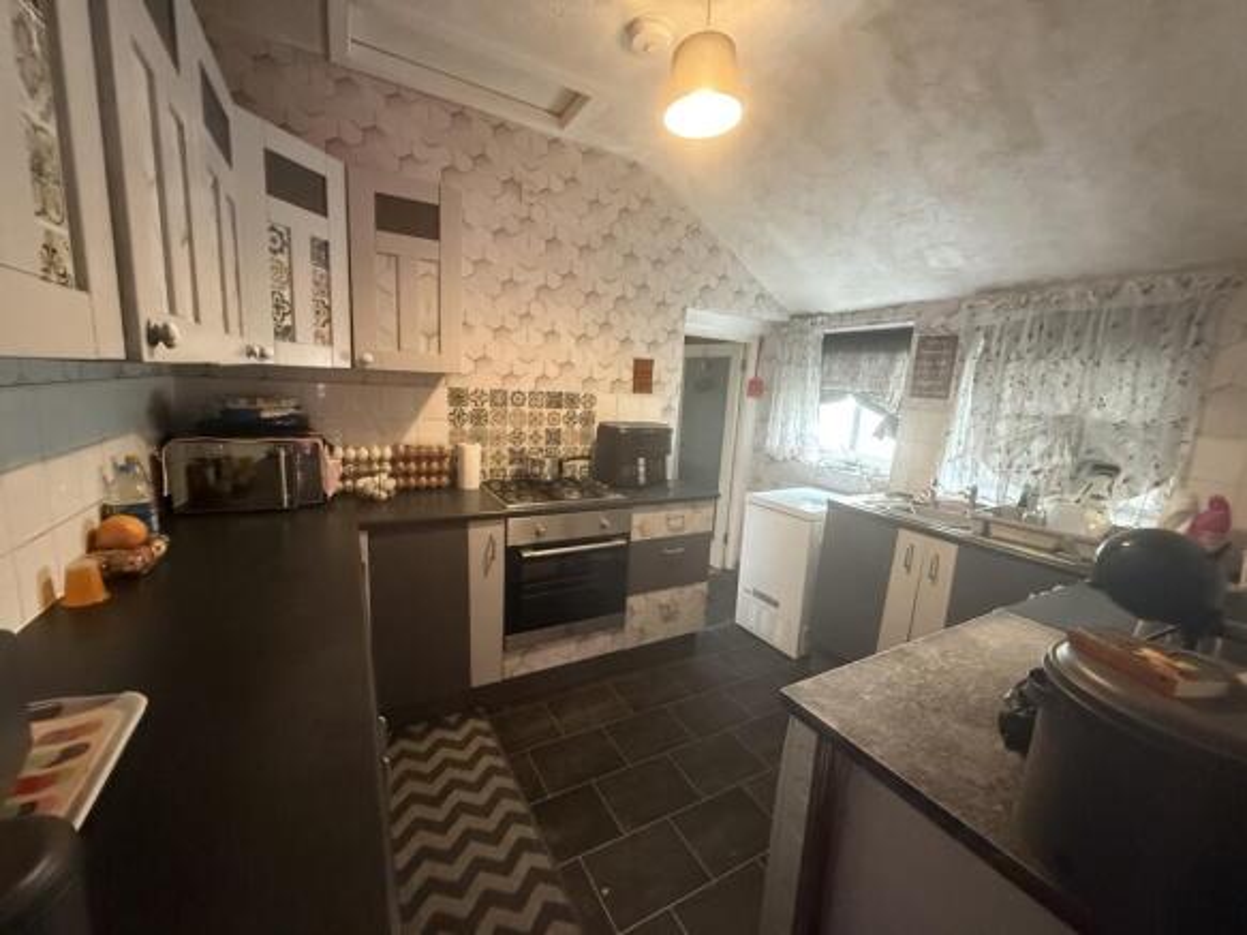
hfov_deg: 102.1
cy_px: 468
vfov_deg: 85.7
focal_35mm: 14
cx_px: 624
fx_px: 504
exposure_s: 1/60
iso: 800
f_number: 2.2
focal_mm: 2.22
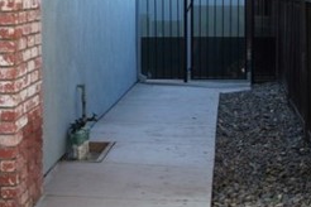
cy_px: 39
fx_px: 864
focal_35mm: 100
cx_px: 198
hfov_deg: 20.4
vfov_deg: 13.6
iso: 100
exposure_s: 1/50
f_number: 4
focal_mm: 24
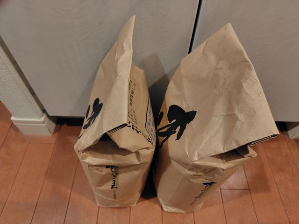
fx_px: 199
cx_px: 150
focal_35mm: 23
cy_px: 112
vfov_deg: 58.9
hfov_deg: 73.9
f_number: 1.9
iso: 2119
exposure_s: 1/120
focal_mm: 5.6
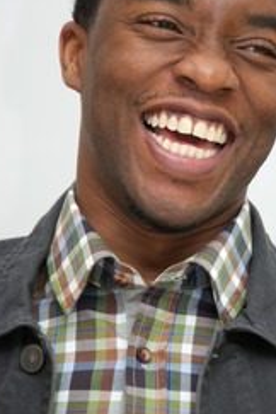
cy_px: 158
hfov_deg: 3.3
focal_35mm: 411
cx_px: 204
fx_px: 4726
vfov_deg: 5.0
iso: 800
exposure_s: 1/60
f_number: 5.6
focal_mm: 250
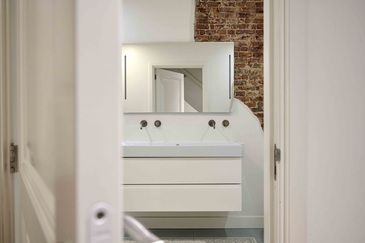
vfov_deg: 43.5
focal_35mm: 30
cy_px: 122
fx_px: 304
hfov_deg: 62.0
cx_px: 182
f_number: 5.6
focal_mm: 30
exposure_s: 1/25
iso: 800
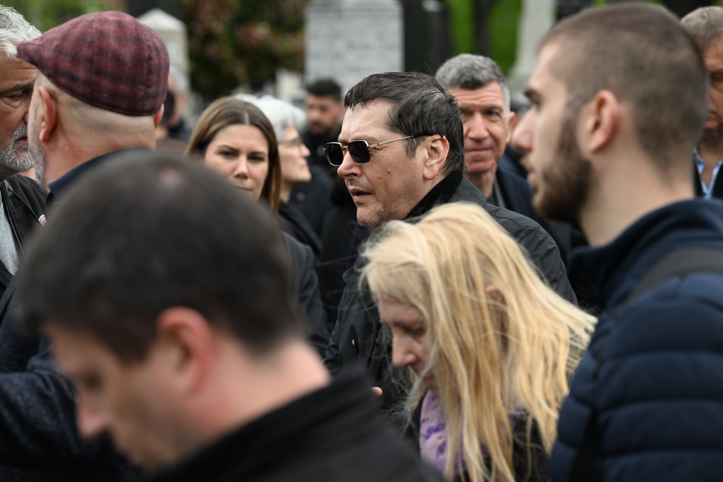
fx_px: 2410
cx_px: 362
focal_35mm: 120
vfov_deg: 11.4
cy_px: 241
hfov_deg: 17.1
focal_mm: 120
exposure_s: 1/800
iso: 500
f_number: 5
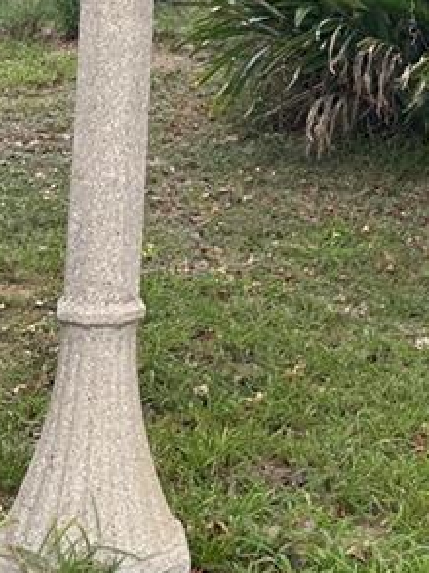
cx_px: 528
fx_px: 1622
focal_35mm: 98
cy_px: 14
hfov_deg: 14.5
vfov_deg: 19.5
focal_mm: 6.86
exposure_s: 1/471
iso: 80
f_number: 1.78
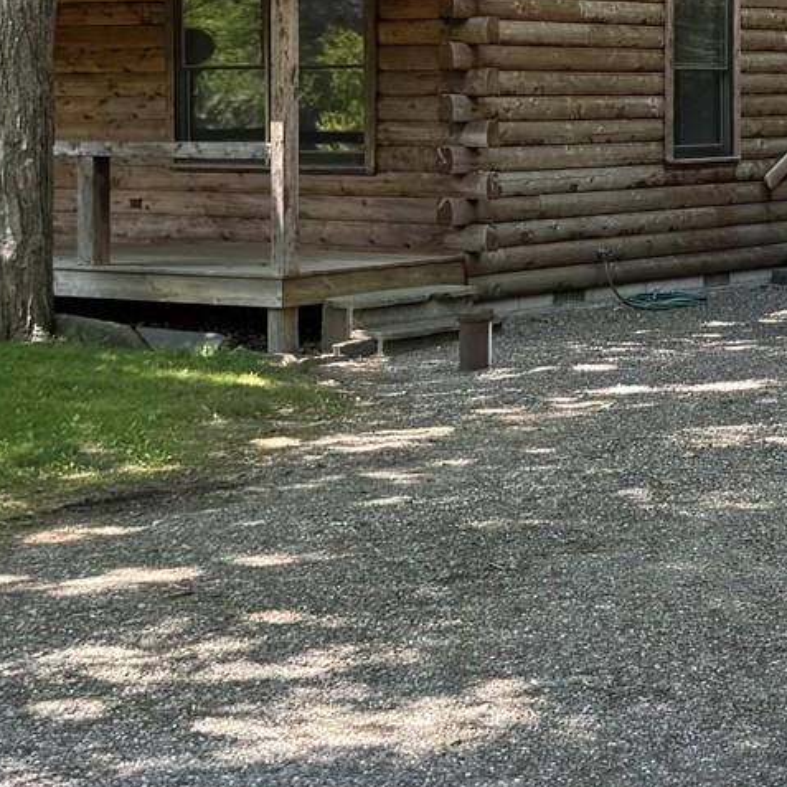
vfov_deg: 18.8
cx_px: 751
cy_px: 97
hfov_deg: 18.7
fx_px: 2341
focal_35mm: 91
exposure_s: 1/320
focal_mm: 6.76
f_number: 1.78
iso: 80
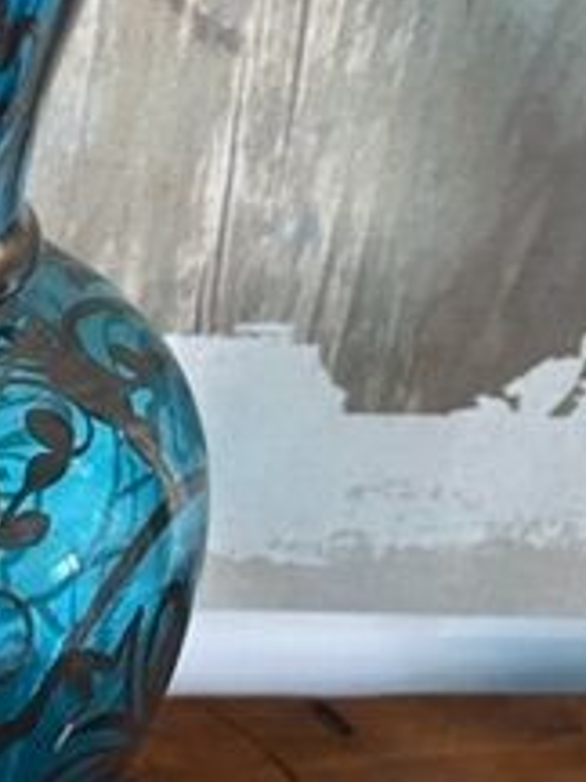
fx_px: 1738
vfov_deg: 25.3
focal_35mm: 77
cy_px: 492
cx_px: -257
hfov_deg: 17.5
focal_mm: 4.2
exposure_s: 1/26
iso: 640
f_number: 1.6
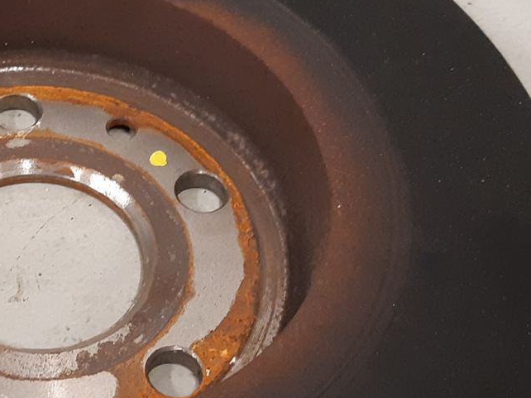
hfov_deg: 22.8
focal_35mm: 83
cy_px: 208
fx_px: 1273
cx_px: 29
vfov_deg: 17.8
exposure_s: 1/50
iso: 250
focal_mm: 3.93
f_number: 1.7
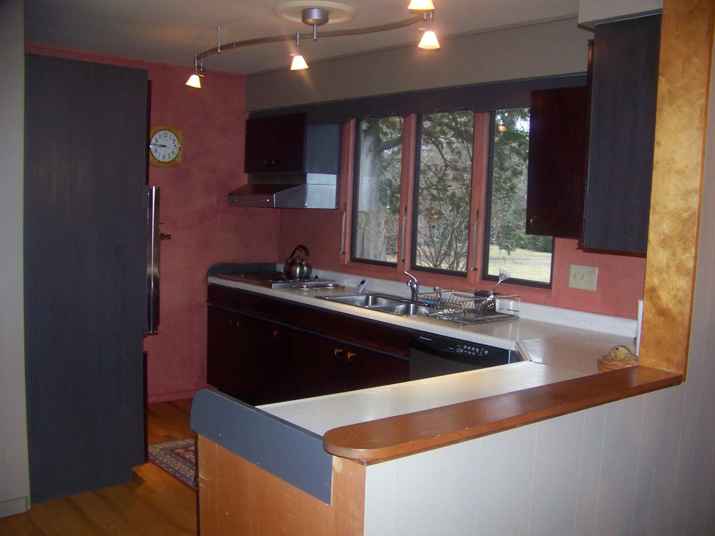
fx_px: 744
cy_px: 268
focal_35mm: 36
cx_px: 358
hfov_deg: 51.4
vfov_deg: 39.7
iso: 200
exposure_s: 1/30
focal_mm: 5.85
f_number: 2.8
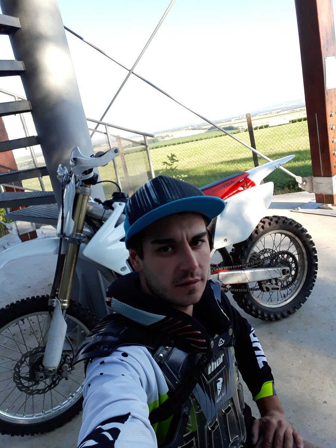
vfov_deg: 58.4
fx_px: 401
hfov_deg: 45.4
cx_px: 168
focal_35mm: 31
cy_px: 224
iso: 50
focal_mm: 2.91
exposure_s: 1/297
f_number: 1.9
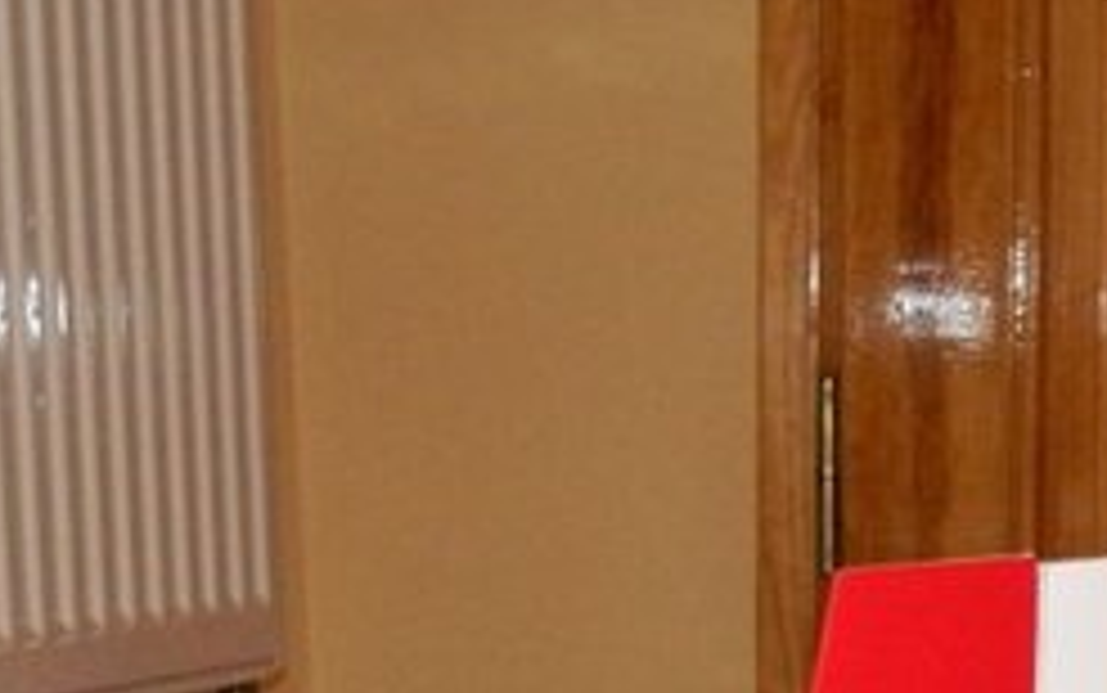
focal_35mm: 127
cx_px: 994
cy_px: 1125
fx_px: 3833
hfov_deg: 16.2
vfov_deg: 9.9
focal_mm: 7.3
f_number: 3.5
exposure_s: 1/30
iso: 400
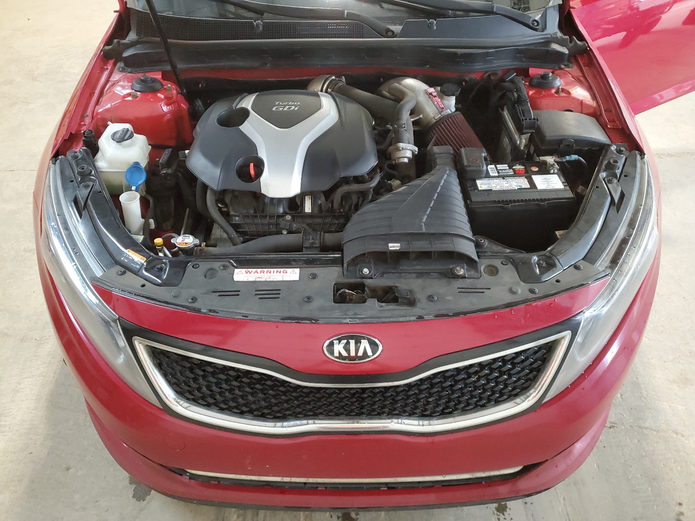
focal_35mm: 26
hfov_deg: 67.3
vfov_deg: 53.1
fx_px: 522
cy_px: 260
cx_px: 348
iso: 360
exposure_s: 1/60.2
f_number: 1.5
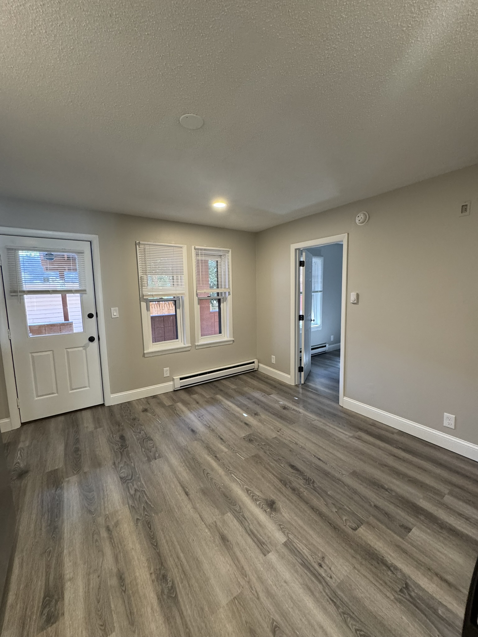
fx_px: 258
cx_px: 239
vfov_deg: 102.1
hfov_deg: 85.7
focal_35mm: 14
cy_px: 318
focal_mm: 2.22
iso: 250
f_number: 2.2
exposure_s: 1/60
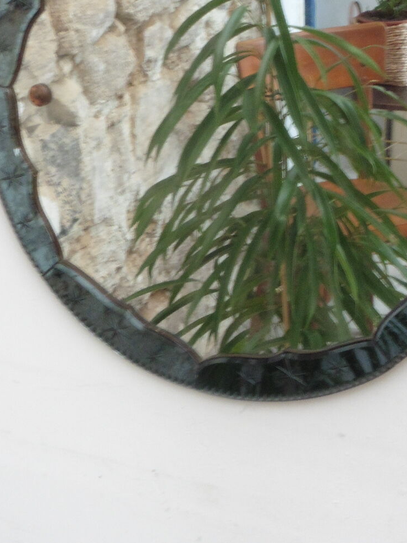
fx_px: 1269
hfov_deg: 18.2
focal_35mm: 81
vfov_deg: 23.9
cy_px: 159
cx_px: 243
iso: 250
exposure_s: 1/15
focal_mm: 6.9
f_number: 8
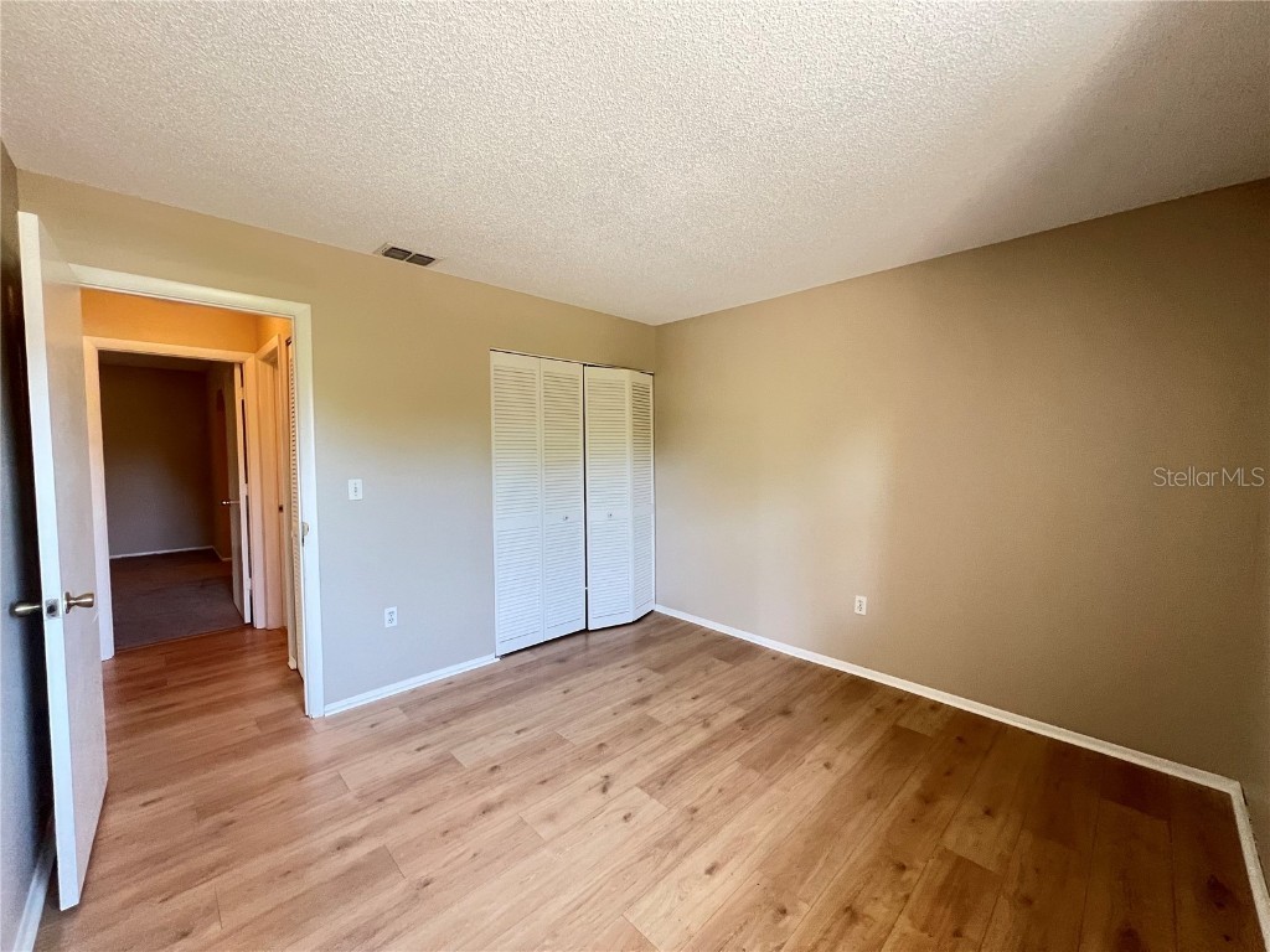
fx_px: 477
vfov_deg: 89.9
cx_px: 635
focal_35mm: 13
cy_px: 476
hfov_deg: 106.2
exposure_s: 1/60
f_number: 1.8
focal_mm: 1.57
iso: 320
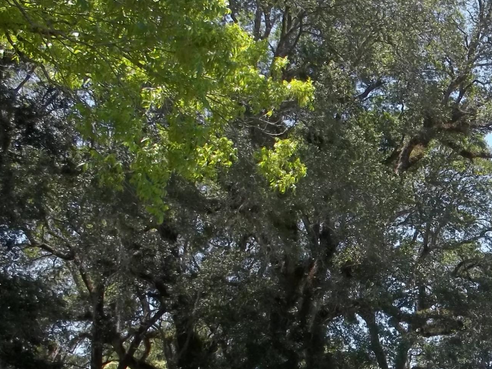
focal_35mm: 107
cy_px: 385
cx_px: 557
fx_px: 1521
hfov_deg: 17.7
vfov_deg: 13.6
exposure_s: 1/320
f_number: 3.7
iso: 64
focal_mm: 8.3
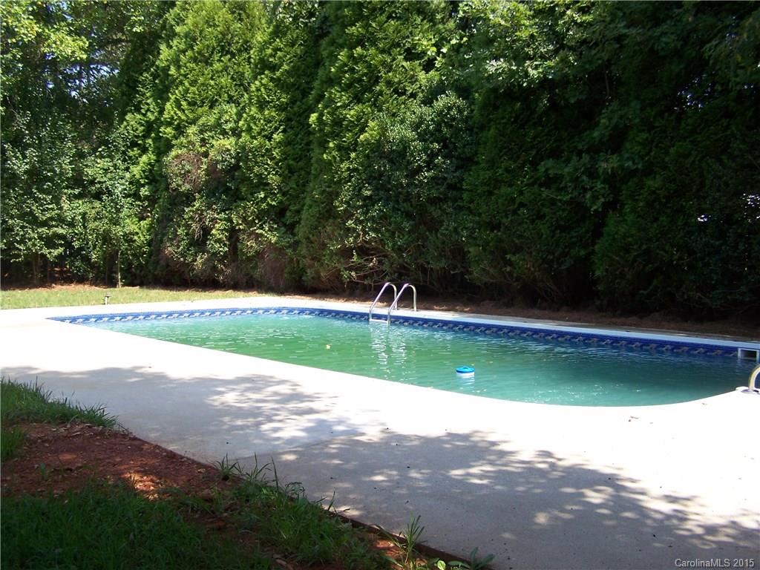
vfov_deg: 37.7
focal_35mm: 38
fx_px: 834
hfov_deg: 49.0
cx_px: 380
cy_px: 285
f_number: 2.8
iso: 64
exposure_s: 1/250
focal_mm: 6.3
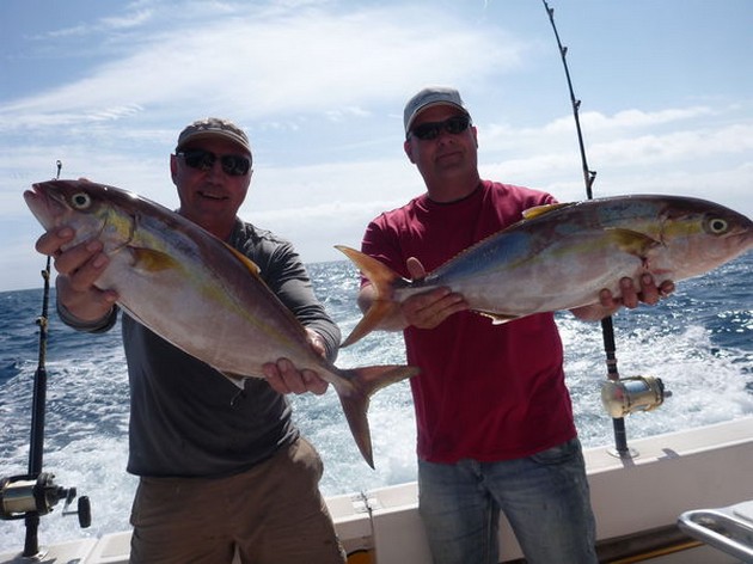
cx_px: 376
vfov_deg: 49.7
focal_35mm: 28
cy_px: 282
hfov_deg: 63.5
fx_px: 609
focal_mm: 4.9
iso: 100
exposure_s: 1/200
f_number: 10
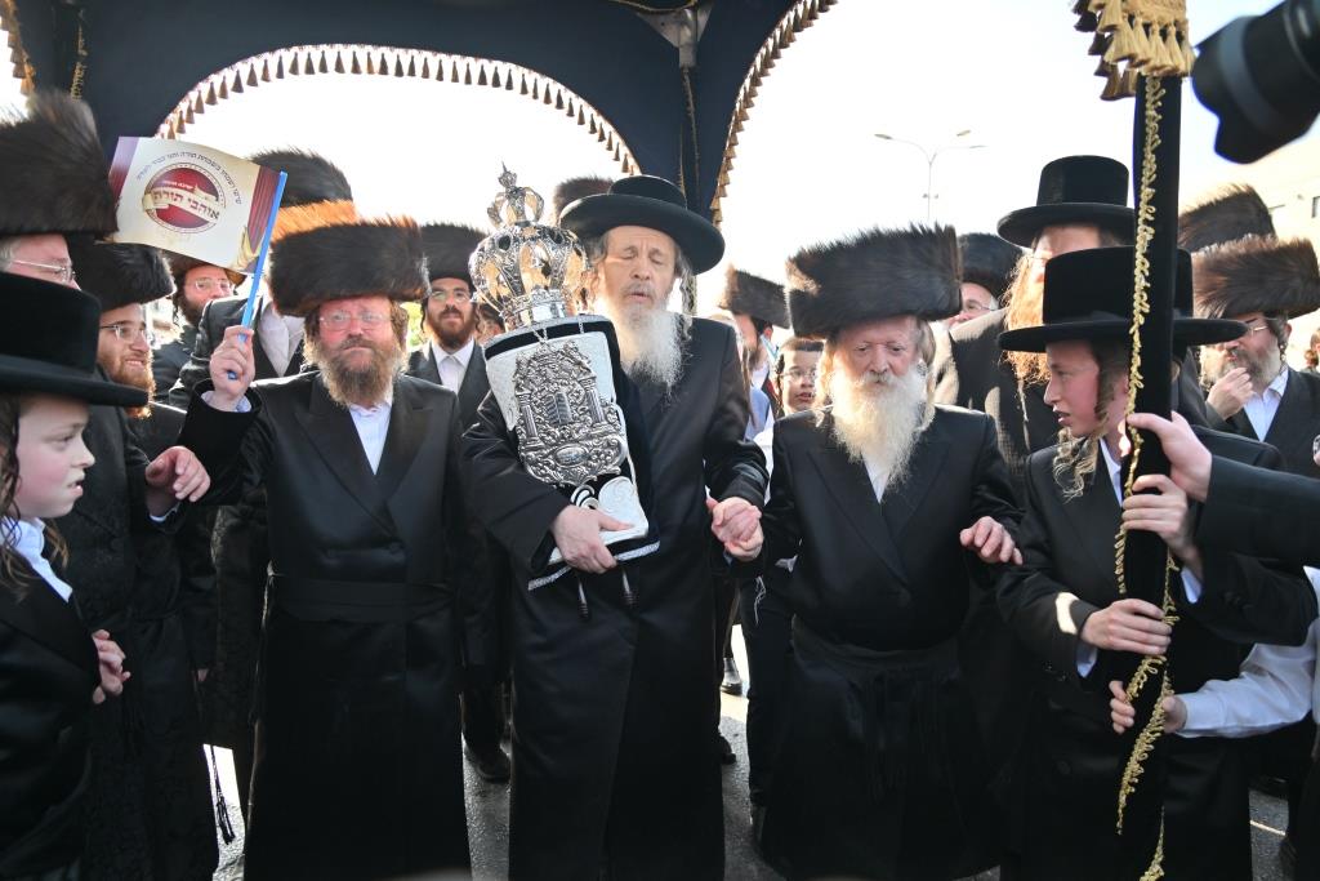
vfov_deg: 53.1
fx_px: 880
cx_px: 660
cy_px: 440
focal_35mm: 24
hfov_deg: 73.7
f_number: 4
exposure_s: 1/1000
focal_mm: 24
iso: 500
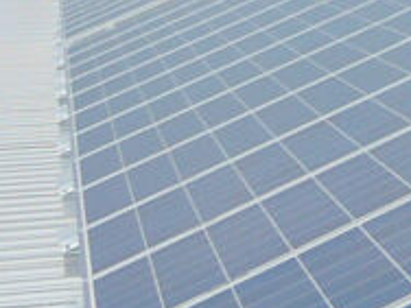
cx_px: 1049
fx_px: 2268
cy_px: 175
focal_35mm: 191
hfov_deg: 9.1
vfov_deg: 7.8
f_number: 5
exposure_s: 1/640
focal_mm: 5.2
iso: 80
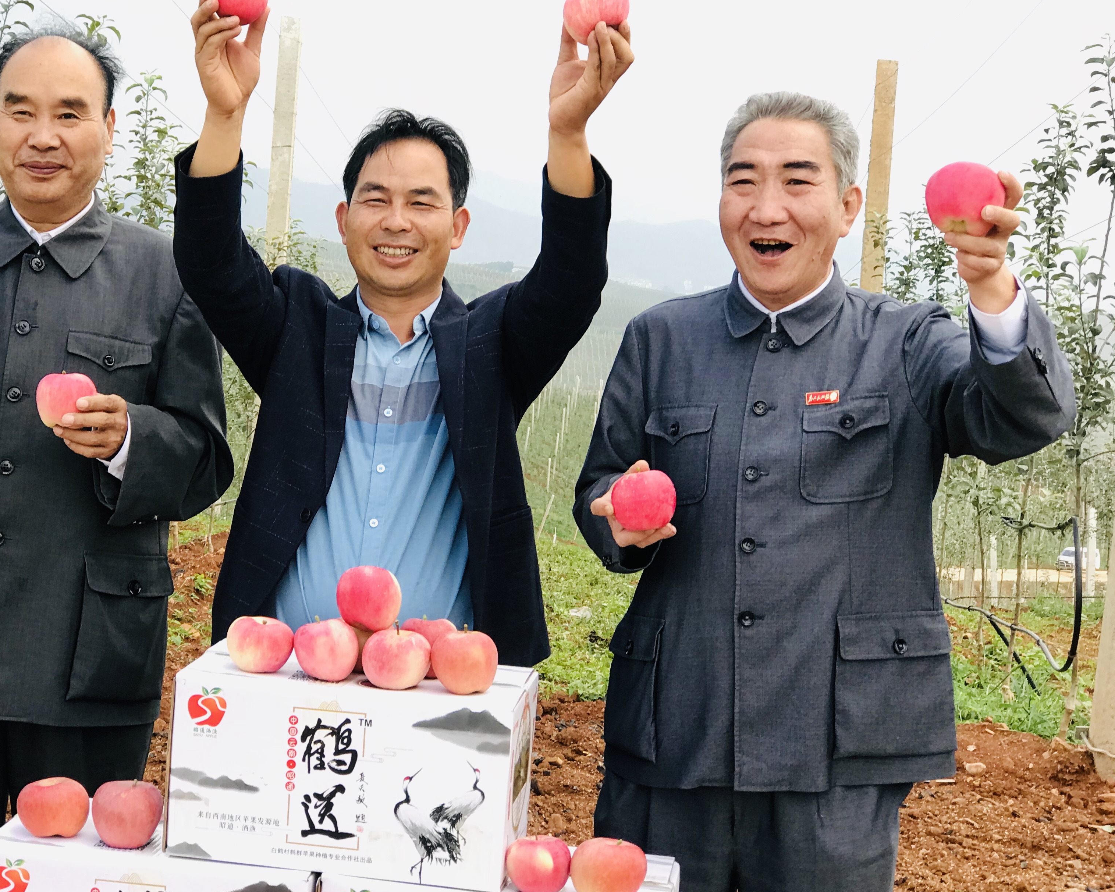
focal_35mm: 74
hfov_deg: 25.6
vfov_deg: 20.7
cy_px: 405
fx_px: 2442
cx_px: 387
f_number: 2.8
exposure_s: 1/50
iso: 25
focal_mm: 6.6
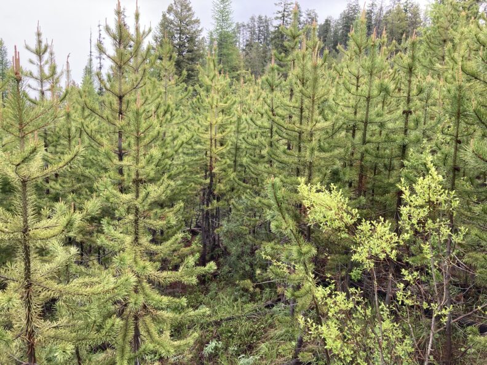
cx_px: 244
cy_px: 182
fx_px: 394
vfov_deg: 49.7
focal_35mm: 28
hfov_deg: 63.4
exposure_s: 1/317
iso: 20
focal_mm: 3.99
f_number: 1.8
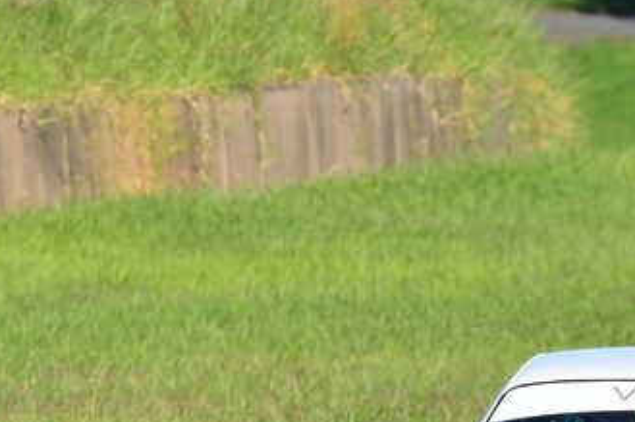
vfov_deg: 0.8
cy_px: 487
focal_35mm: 1641
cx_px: 656
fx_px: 28930
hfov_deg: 1.3
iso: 500
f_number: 11
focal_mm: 450
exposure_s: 1/640
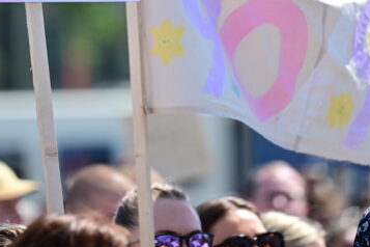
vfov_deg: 3.2
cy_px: 0
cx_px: 124
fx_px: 4419
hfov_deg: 4.8
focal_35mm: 430
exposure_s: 1/2500
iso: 200
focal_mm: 200
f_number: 2.8
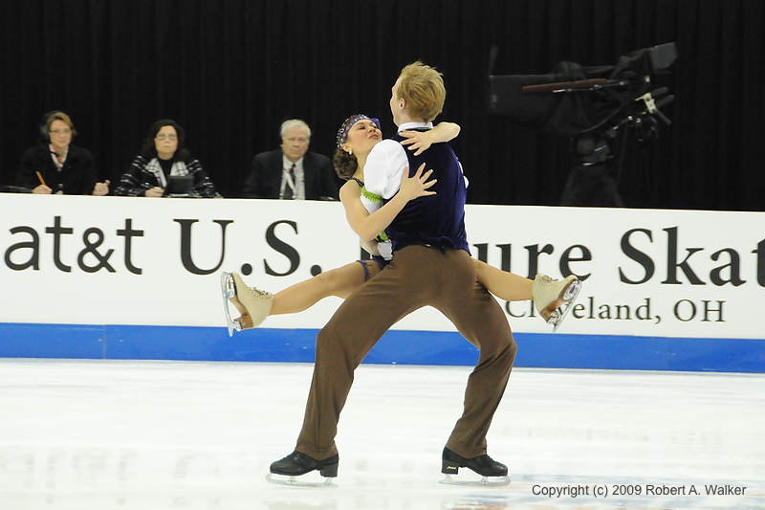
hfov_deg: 12.2
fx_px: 3569
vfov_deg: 8.2
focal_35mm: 168
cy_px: 255
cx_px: 382
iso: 3200
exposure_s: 1/400
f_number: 5.6
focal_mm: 112
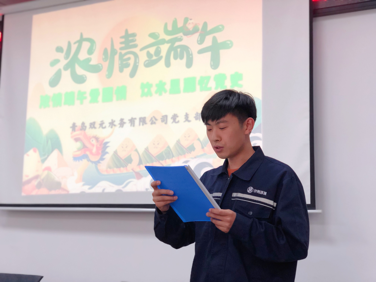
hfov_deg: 36.8
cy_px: 141
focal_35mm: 52
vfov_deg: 28.0
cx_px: 188
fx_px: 565
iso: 100
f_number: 2.4
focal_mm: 6
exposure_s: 1/50
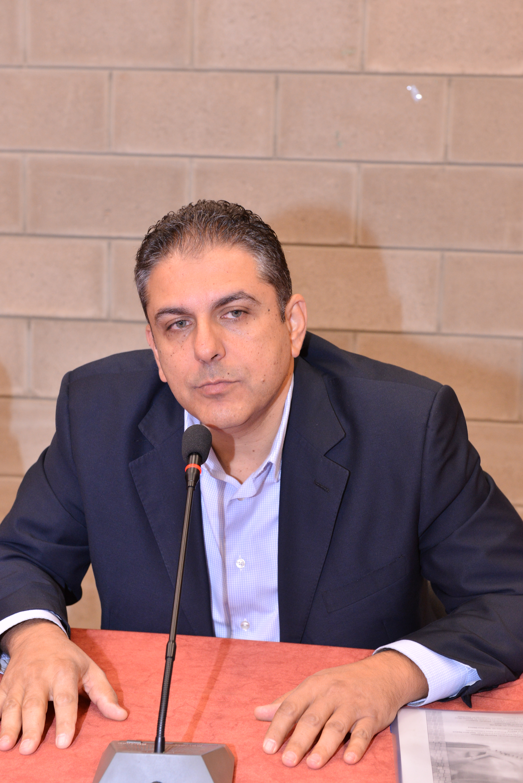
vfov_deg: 28.8
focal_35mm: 70
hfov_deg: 19.5
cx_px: 262
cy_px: 392
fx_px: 1524
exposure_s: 1/60
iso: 1250
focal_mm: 70
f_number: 6.3
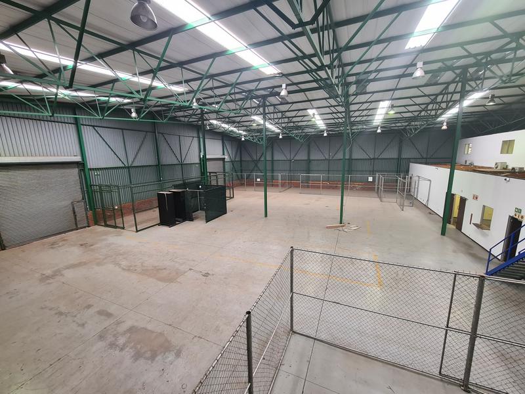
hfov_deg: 106.2
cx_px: 262
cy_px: 197
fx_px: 197
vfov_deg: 89.9
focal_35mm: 13
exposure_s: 1/50
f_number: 2.2
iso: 200
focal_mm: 2.2
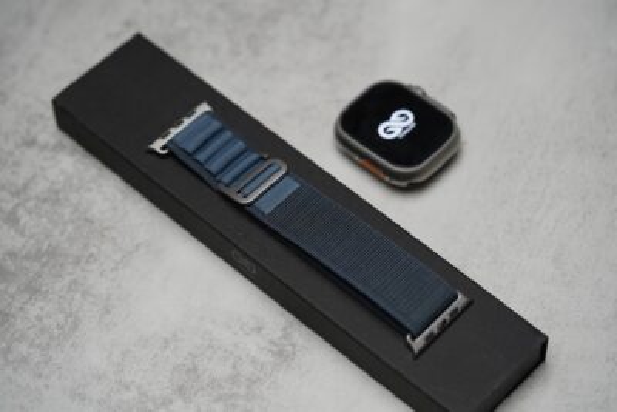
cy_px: 206
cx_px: 308
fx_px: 1543
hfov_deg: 22.6
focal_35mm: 90
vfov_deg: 15.2
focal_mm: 90
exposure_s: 1/200
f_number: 4
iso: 1600
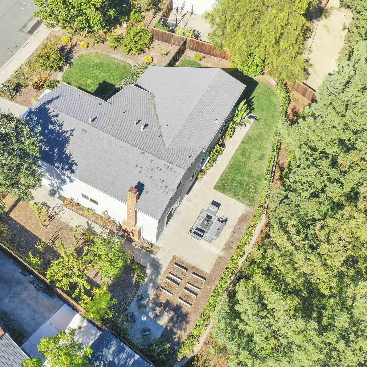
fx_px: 480
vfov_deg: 41.8
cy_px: 164
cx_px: 124
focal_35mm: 40
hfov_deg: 41.4
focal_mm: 10.26
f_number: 5
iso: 100
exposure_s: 1/320
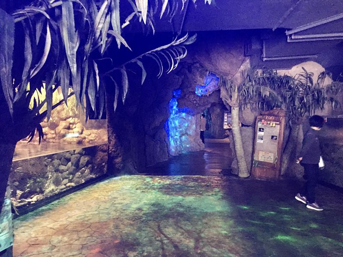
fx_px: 287
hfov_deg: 61.7
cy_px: 128
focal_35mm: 29
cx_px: 172
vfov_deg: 48.2
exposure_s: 1/4
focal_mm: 4.15
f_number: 2.2
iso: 200
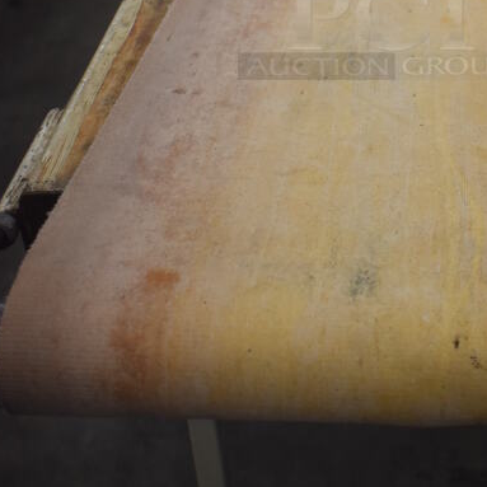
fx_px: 1114
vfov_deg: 23.7
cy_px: 13
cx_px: 380
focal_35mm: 70
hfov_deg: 24.3
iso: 800
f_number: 3.8
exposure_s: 1/160
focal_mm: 23
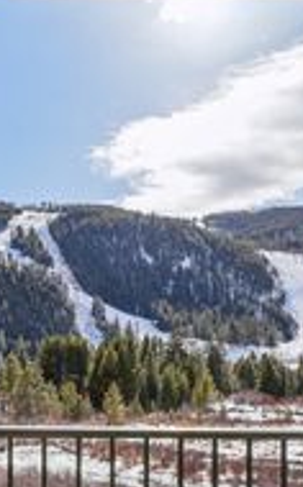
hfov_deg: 23.9
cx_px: -131
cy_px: 368
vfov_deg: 43.5
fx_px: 589
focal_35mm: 44
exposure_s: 1/500
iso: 100
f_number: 8
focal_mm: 11
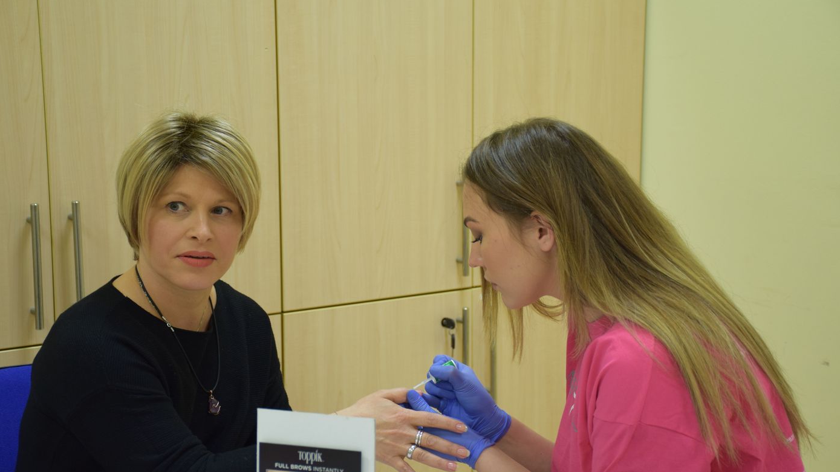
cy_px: 269
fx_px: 1693
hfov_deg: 27.9
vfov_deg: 15.9
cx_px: 422
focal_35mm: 76
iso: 800
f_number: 4.5
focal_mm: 48
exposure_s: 1/60
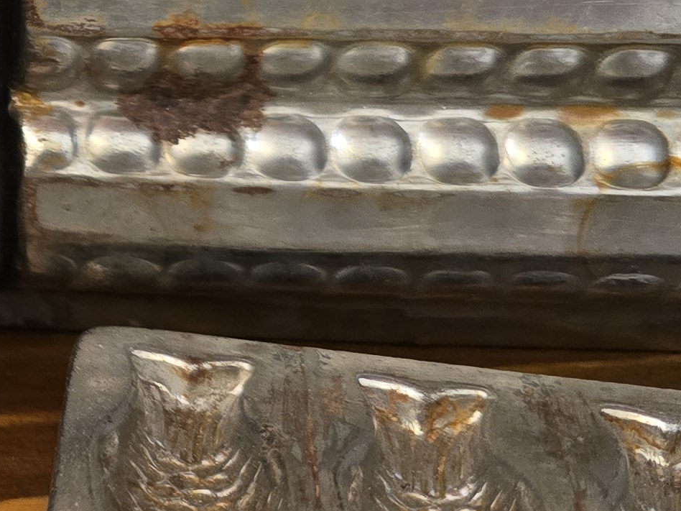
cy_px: -108
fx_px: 1908
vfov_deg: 14.7
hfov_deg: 17.3
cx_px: -469
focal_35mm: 97
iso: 500
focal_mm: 6.3
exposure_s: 1/100
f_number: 1.7
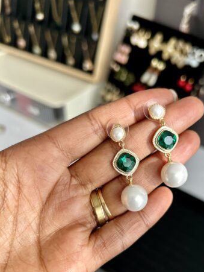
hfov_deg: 42.6
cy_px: 162
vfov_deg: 54.9
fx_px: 259
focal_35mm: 33
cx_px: 129
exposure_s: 1/284
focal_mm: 5.7
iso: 40
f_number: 1.5
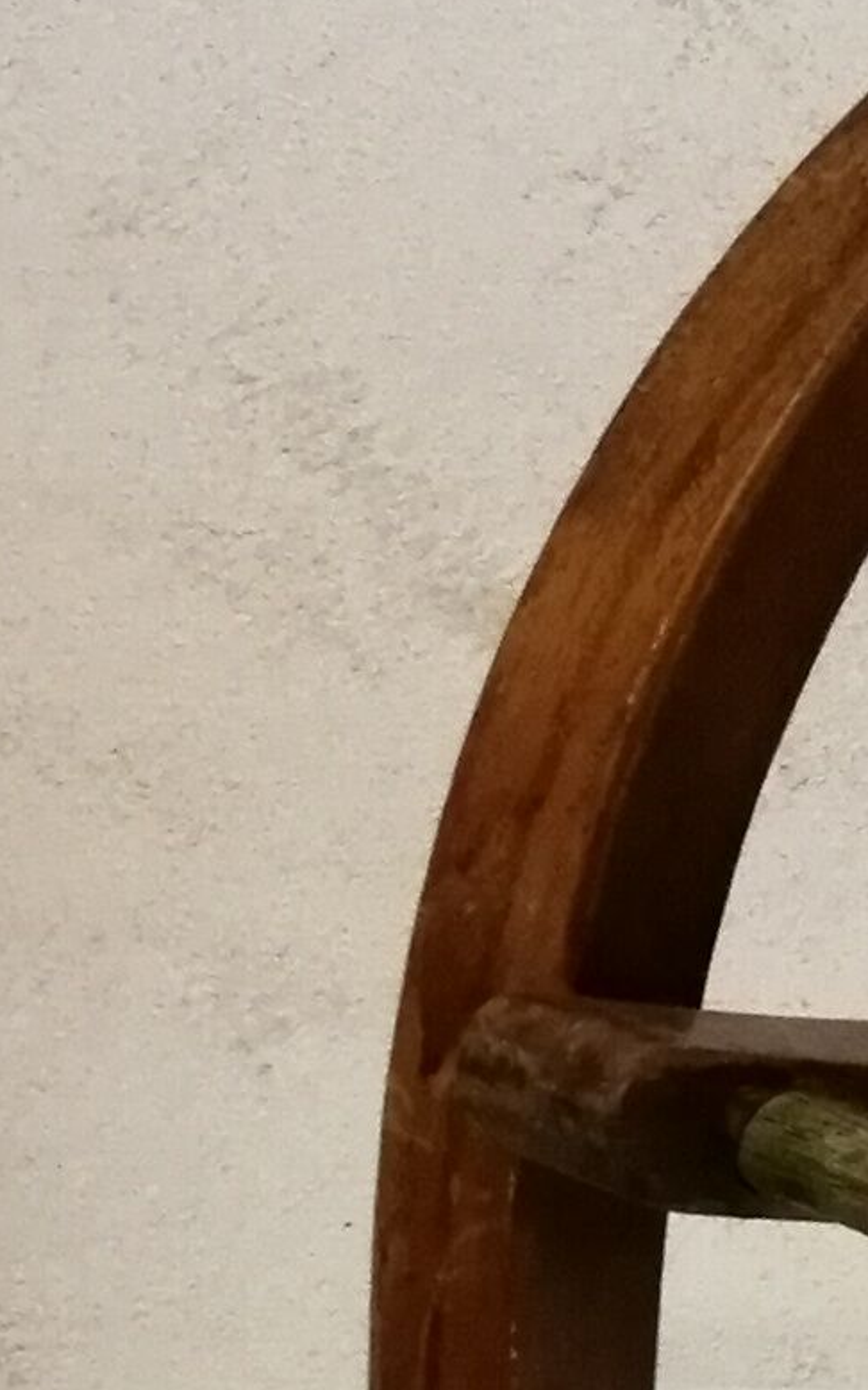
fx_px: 5149
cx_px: 2483
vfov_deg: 15.4
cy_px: 806
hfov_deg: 8.3
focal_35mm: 136
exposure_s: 1/50
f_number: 2.2
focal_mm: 2.38
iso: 80
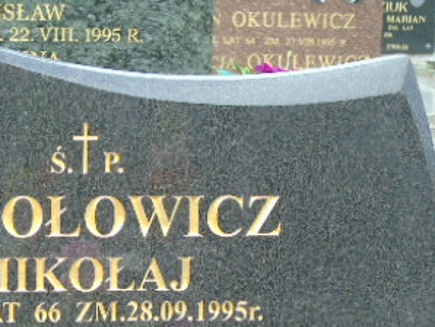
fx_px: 2213
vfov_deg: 8.4
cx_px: 51
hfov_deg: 11.2
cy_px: 293
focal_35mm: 176
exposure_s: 1/160
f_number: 4.1
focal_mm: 15
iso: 80
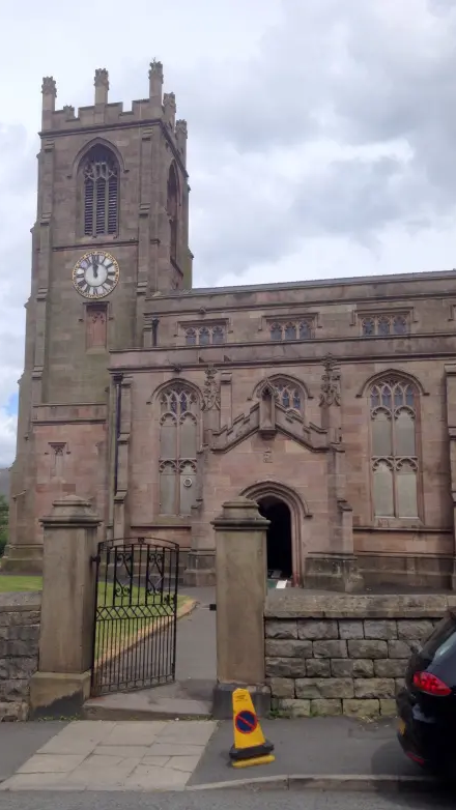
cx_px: 159
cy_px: 413
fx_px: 838
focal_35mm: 39
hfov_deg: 30.3
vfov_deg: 51.6
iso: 50
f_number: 2.4
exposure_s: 1/1727
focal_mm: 4.28
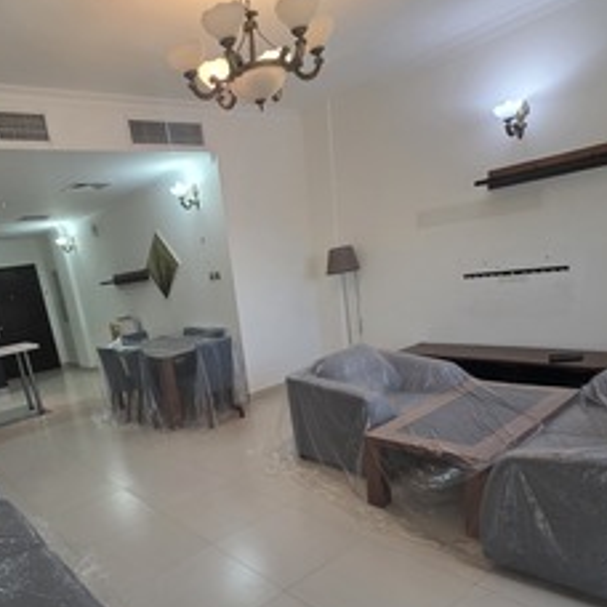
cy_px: 417
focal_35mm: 23
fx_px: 456
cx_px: 230
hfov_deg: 66.3
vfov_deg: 65.0
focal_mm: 2.2
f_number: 1.9
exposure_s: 1/100
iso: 160
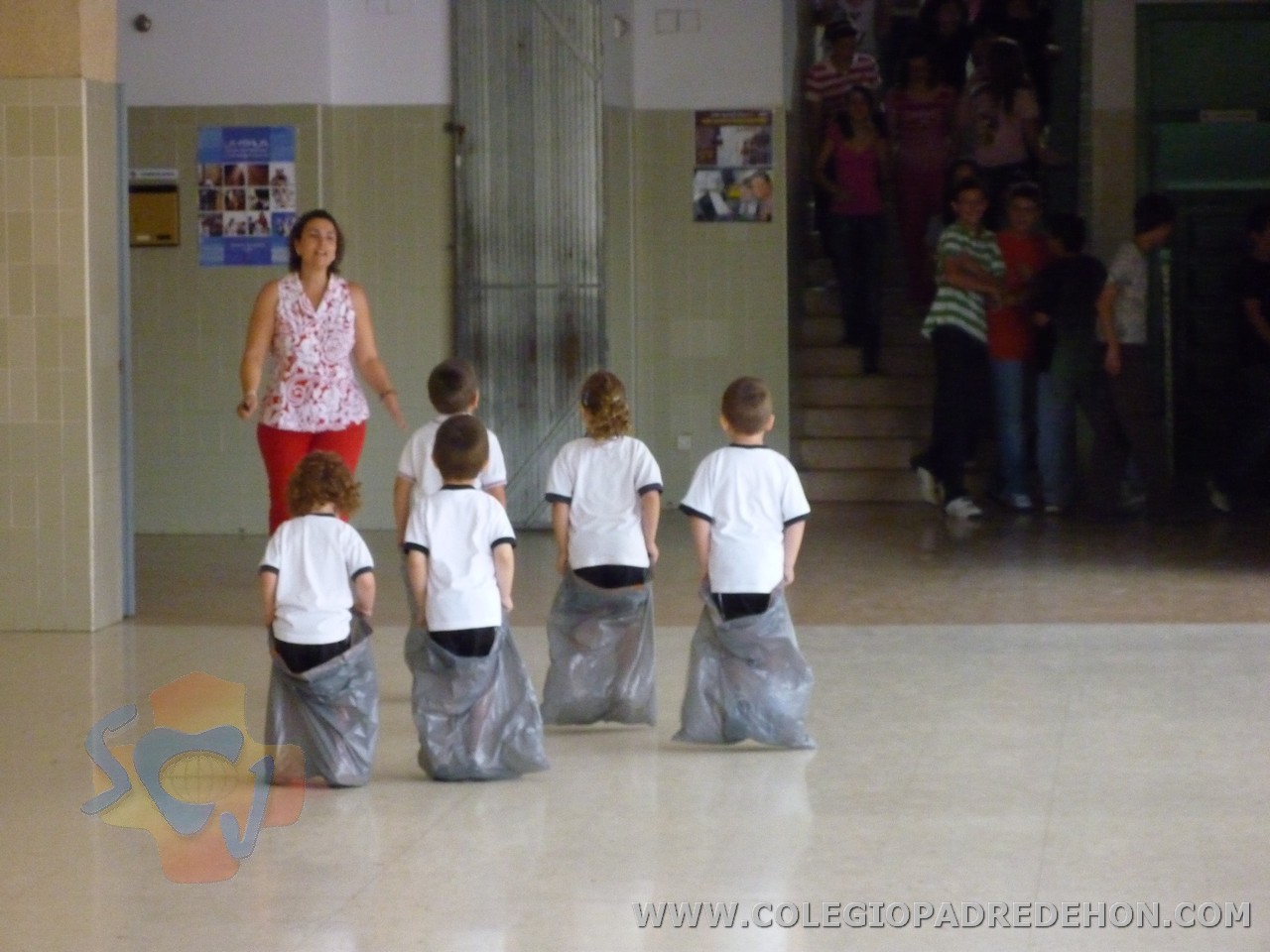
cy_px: 476
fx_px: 5320
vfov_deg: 10.2
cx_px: 635
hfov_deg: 13.6
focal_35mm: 145
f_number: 5.9
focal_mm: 26
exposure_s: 1/100
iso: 800
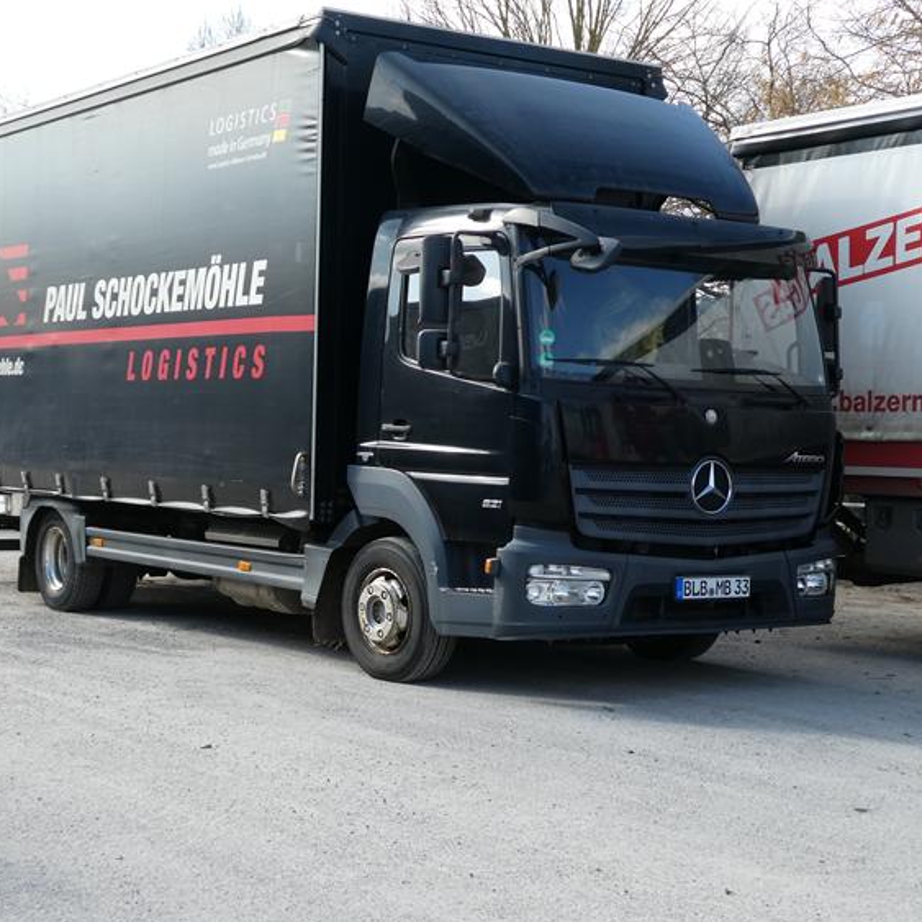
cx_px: 360
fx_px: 1778
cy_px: 465
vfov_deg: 29.1
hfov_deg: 29.0
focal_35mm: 59
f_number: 4
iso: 80
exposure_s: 1/200
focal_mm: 8.4
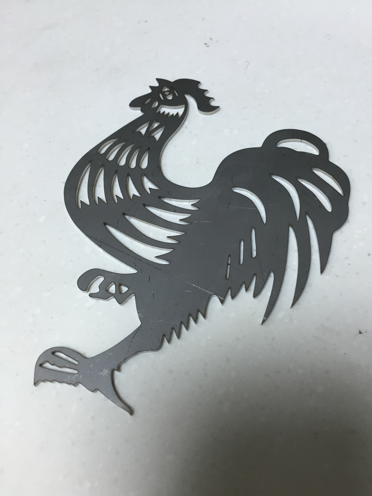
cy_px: 248
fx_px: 416
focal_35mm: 29
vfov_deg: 61.7
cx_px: 186
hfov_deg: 48.2
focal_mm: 4.15
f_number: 2.2
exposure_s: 1/33
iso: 100
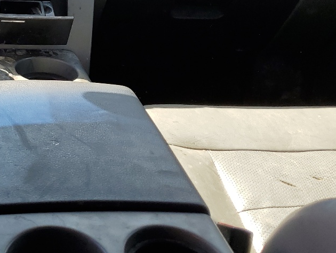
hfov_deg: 27.0
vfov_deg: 21.4
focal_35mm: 66
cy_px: -9
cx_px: -32
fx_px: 641
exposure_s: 1/625
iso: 50
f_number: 1.5
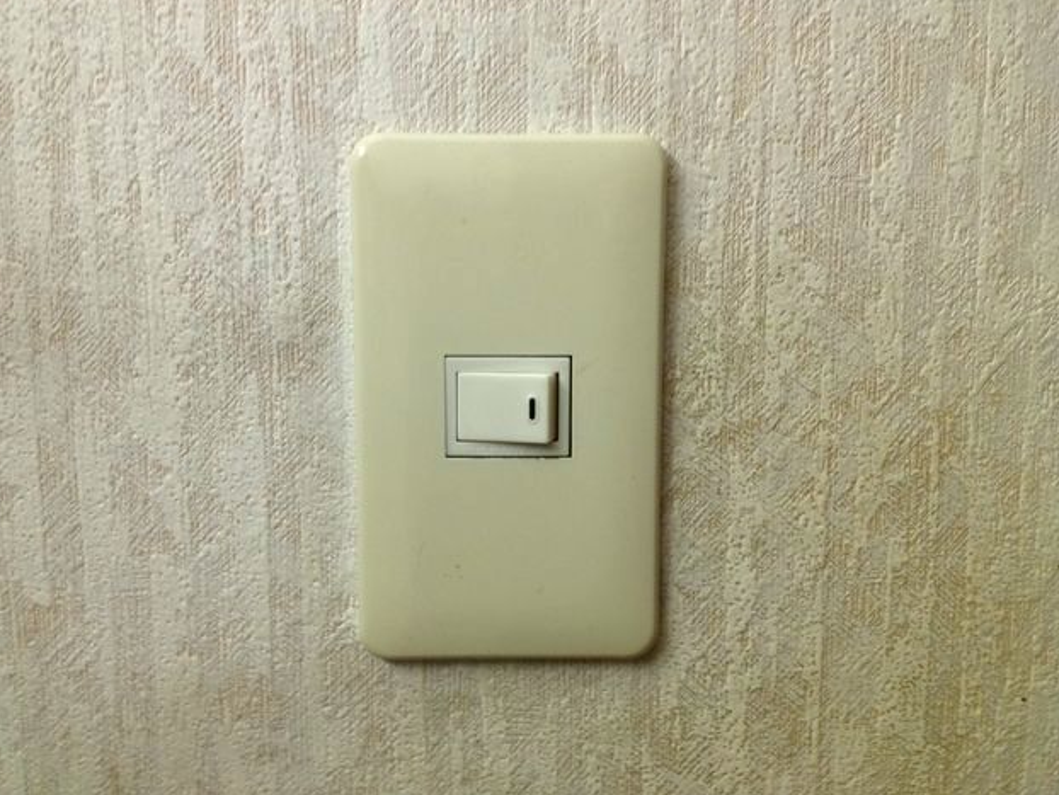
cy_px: 392
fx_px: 1102
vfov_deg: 39.7
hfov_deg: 51.3
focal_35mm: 36
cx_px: 518
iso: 100
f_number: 2.4
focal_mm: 4.28
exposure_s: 1/20
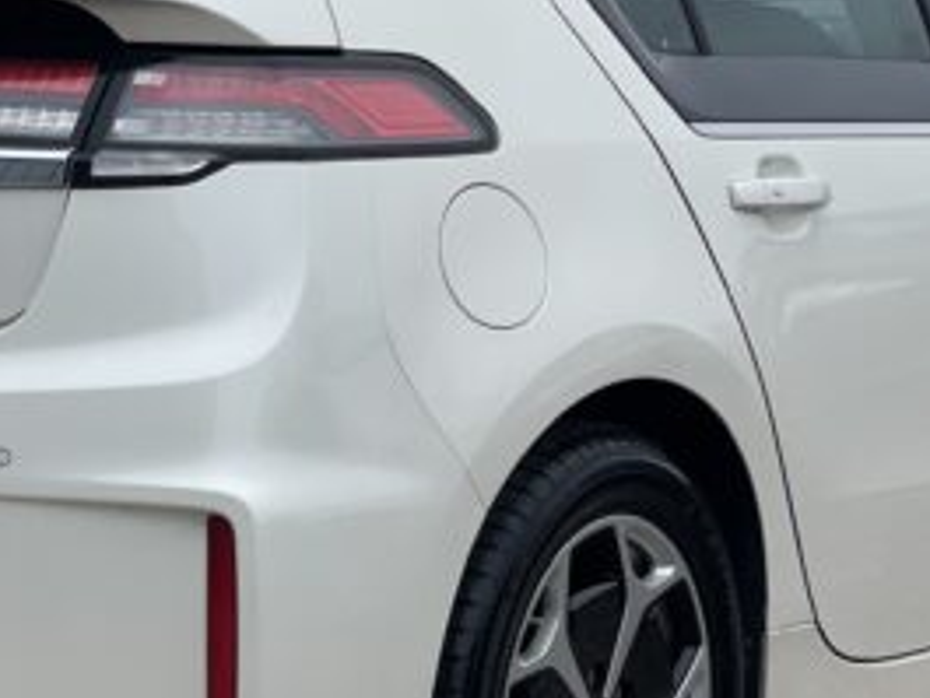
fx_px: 4220
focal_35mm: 157
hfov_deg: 12.5
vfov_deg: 9.5
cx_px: 246
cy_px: 235
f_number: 2
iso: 32
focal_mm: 6
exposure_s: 1/922
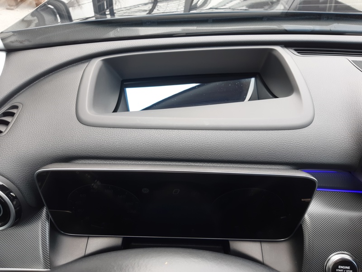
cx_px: 181
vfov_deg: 53.1
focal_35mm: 26
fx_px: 272
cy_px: 136
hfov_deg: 67.3
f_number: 1.7
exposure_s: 1/50
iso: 50
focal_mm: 3.92
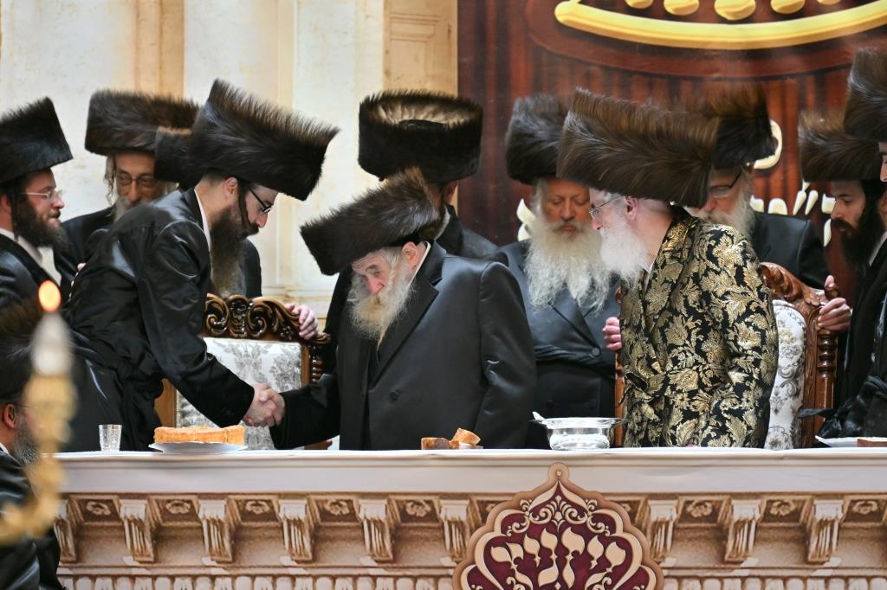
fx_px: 7389
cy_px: 295
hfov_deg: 6.9
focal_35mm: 300
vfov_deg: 4.6
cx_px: 444
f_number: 2.8
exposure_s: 1/250
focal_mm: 200
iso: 320
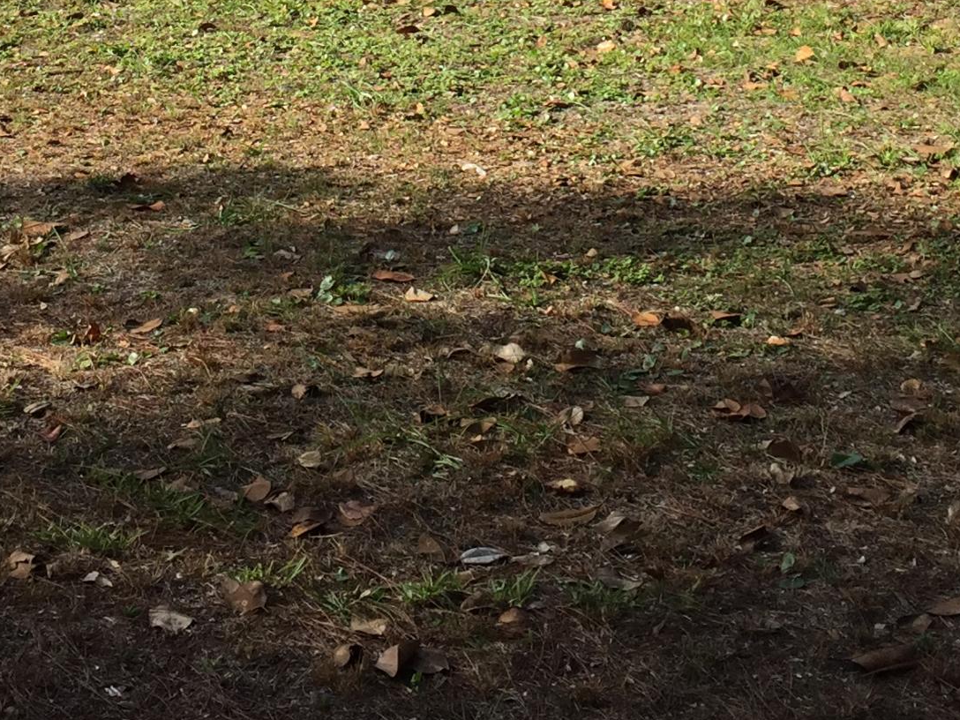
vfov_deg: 17.2
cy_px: -255
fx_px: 2219
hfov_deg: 24.4
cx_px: 543
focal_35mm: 80
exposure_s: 1/964
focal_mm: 4.15
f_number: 2.2
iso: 32
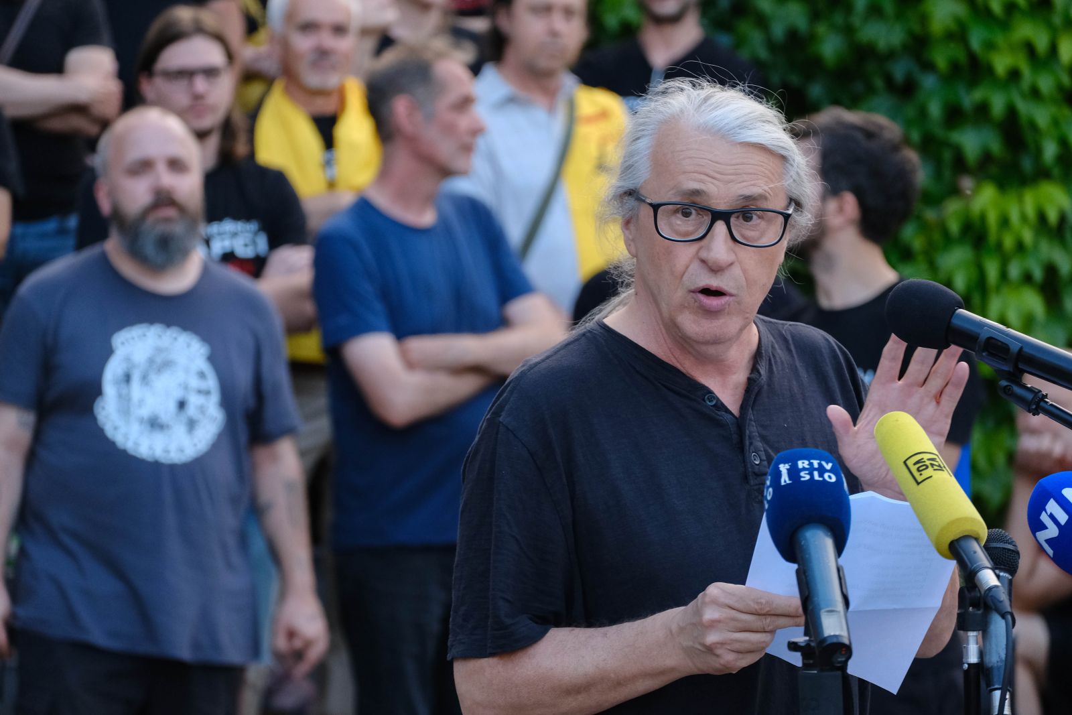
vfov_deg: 8.3
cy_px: 358
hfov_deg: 12.5
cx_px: 536
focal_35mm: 165
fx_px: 4913
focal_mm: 110.3
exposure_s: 1/300
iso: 1600
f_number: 4.2
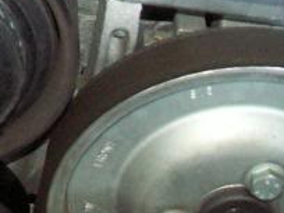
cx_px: -166
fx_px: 1419
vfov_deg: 8.1
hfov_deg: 10.9
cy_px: -226
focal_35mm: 173
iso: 160
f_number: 2.8
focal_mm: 5.86
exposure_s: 1/40
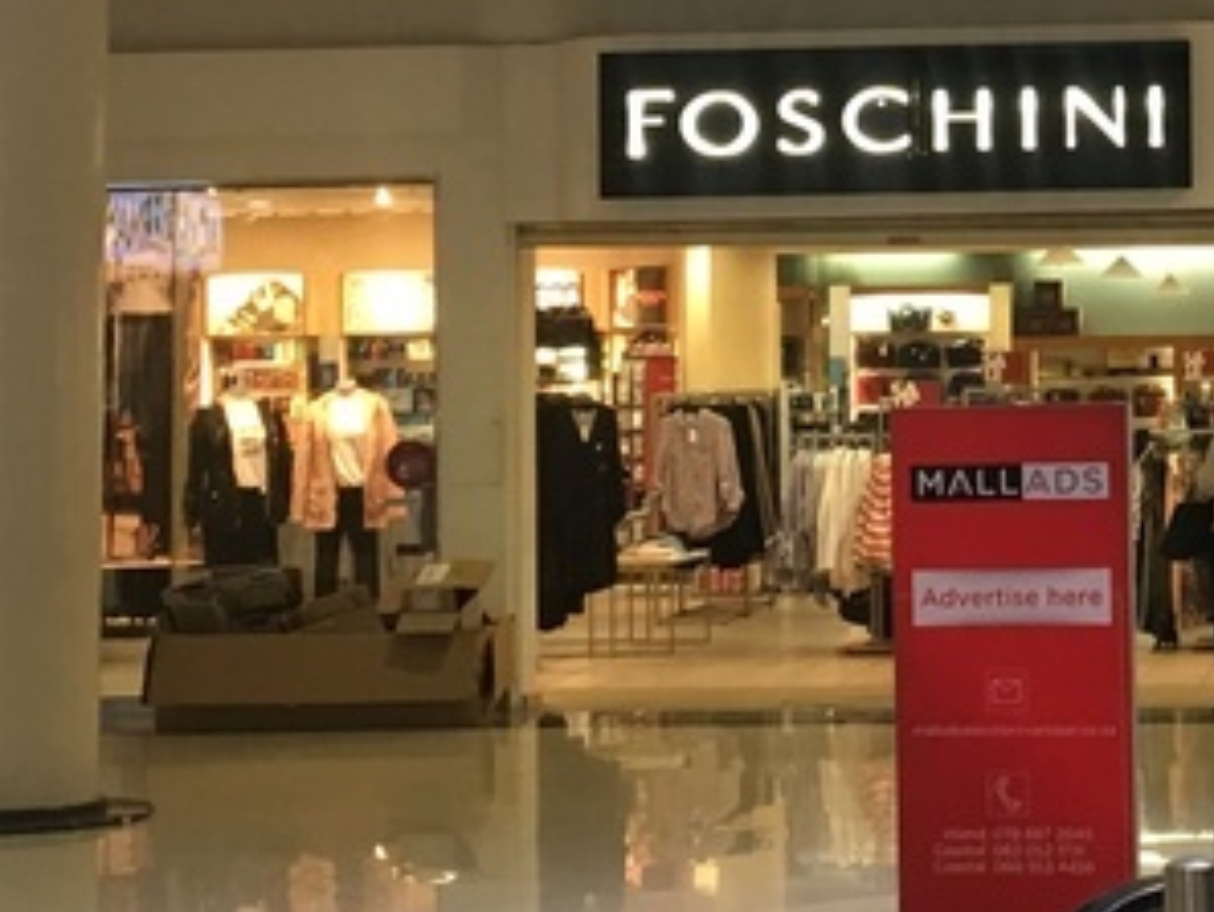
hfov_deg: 16.6
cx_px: 1042
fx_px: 4105
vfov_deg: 12.5
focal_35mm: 117
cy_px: 25
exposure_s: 1/33
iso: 100
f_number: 2.2
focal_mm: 4.15
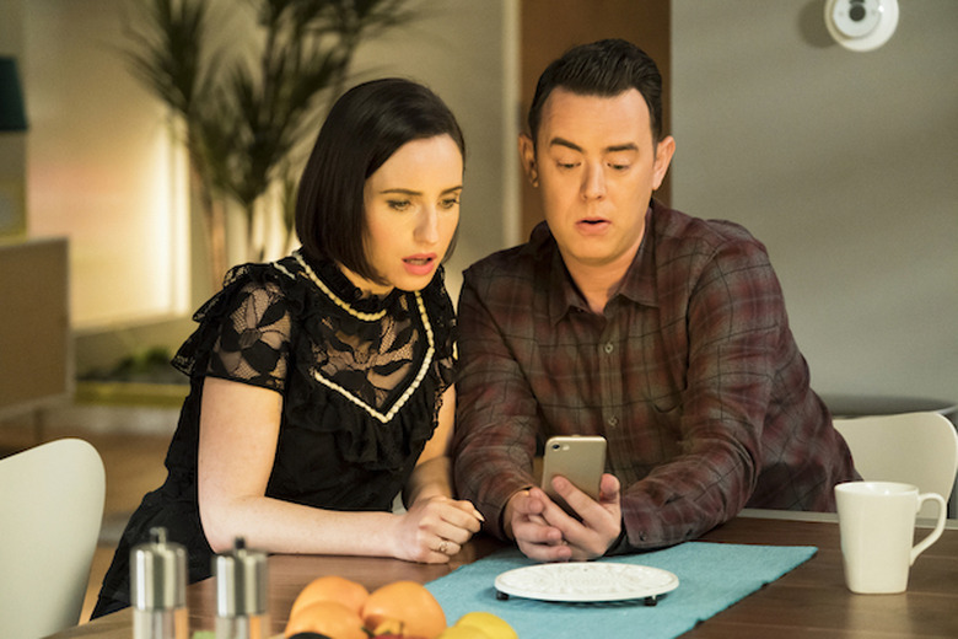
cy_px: 320
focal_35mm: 107
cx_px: 479
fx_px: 2847
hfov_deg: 19.1
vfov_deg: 12.8
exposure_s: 1/200
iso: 6400
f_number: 2.8
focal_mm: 71.5
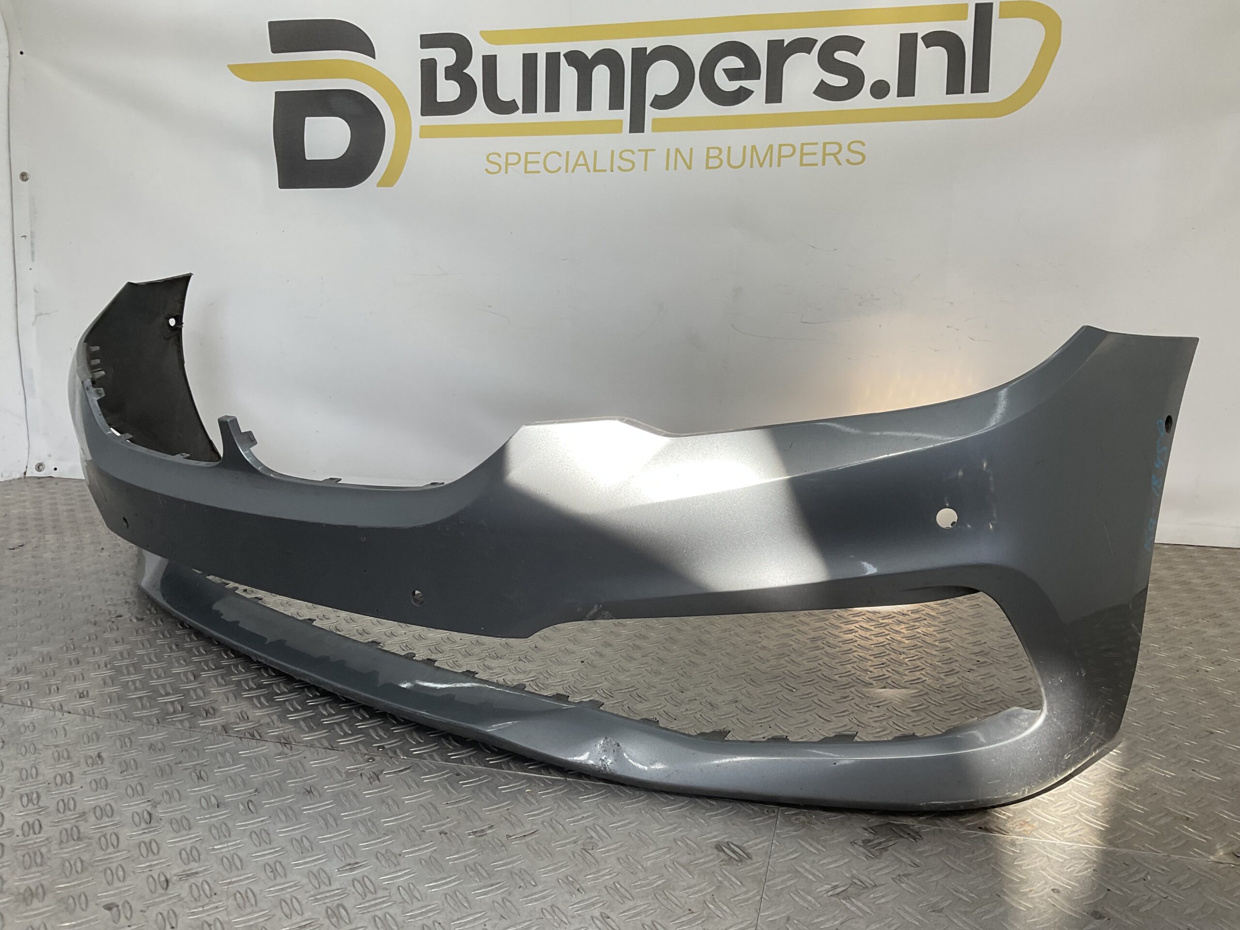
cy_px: 465
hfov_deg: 61.7
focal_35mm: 29
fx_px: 1039
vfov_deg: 48.2
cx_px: 620
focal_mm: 3
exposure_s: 1/259
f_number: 1.8
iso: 16
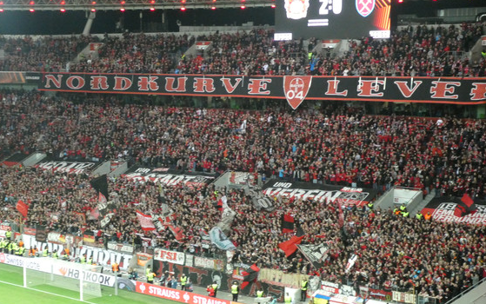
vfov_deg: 17.6
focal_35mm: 74
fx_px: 981
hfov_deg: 27.8
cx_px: 216
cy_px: 176
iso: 1000
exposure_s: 1/80
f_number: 4.3
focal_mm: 10.9
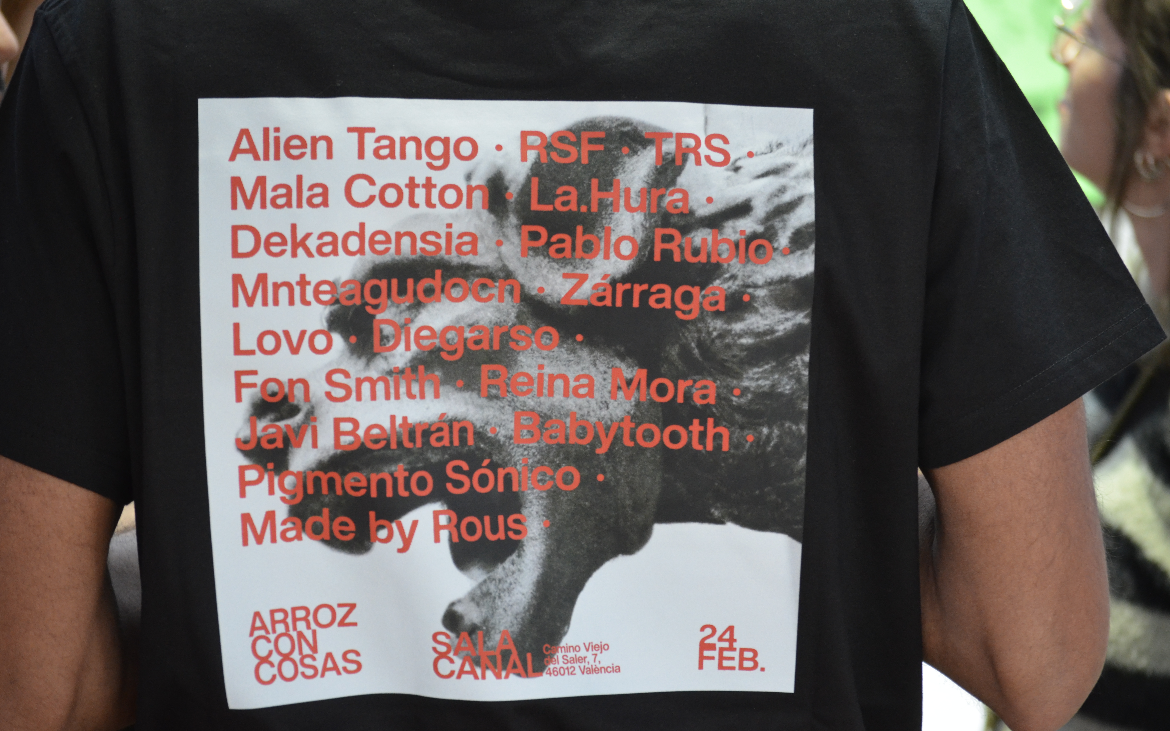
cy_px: 384
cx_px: 584
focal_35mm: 153
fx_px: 4878
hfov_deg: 13.7
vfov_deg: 8.6
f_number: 4.5
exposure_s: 1/30
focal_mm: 100
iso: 1600
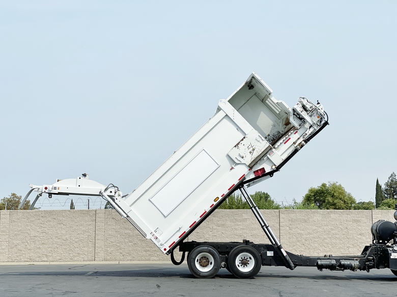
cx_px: 198
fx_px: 734
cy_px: 148
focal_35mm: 64
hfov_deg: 30.3
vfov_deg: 22.9
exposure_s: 1/3425
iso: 32
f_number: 2.2
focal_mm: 7.5
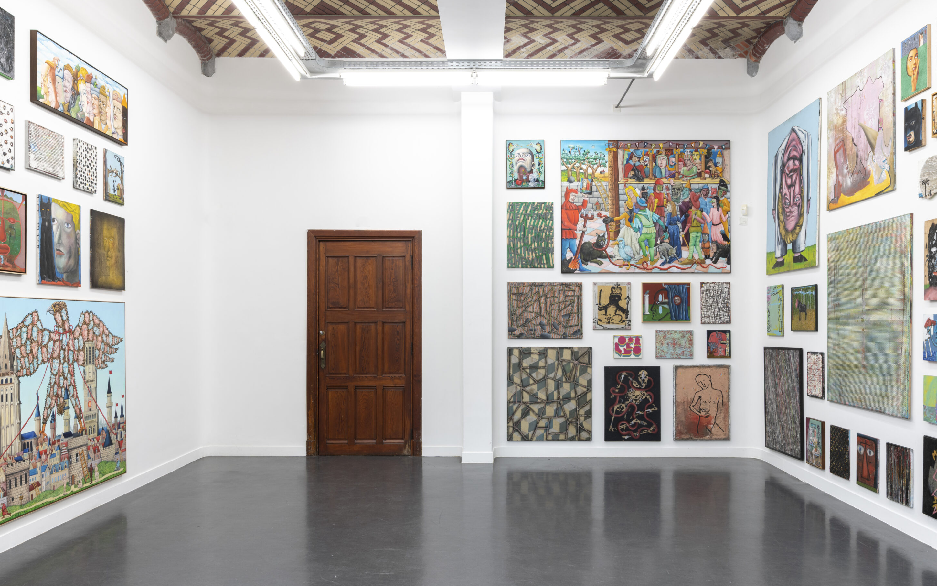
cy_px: 320
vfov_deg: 46.0
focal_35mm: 27
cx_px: 473
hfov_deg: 68.4
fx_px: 689
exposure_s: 1/1.67
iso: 100
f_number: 13
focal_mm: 24
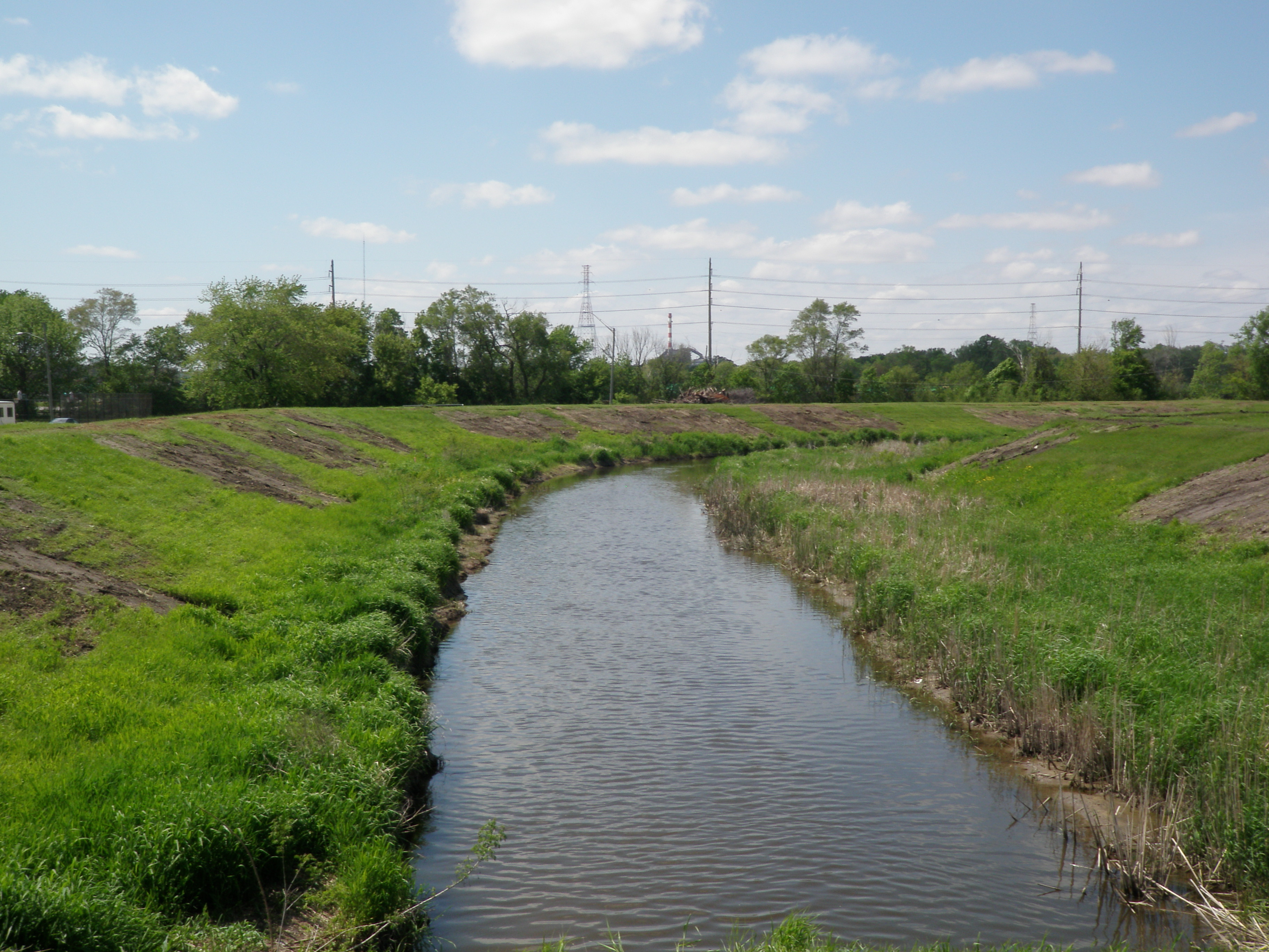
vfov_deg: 34.3
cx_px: 634
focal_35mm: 42
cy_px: 476
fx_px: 1540
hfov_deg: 44.8
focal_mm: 7.57
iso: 50
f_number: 6.3
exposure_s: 1/160
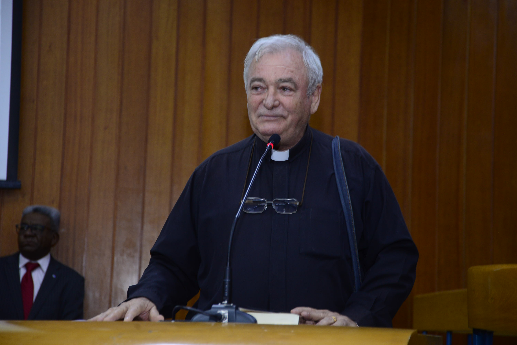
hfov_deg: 20.0
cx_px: 258
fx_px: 1465
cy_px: 172
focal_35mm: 102
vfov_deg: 13.4
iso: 1600
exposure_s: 1/60
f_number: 5.6
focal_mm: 102
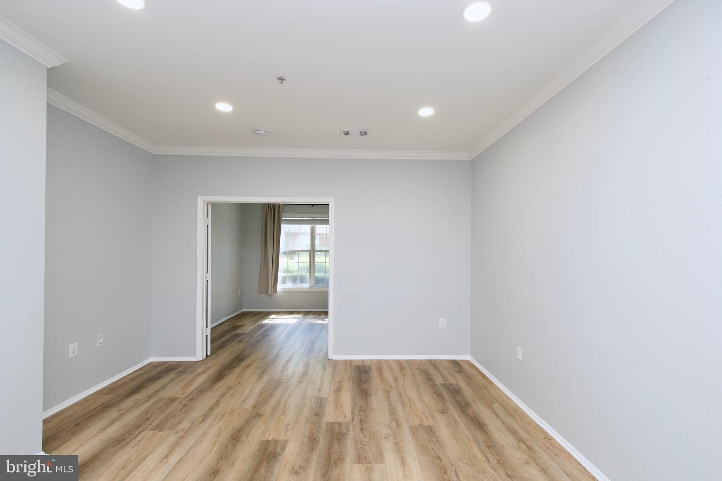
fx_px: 301
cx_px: 361
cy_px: 240
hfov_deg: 100.4
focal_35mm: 15
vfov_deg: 77.3
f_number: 7.1
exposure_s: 1/30
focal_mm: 10
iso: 320
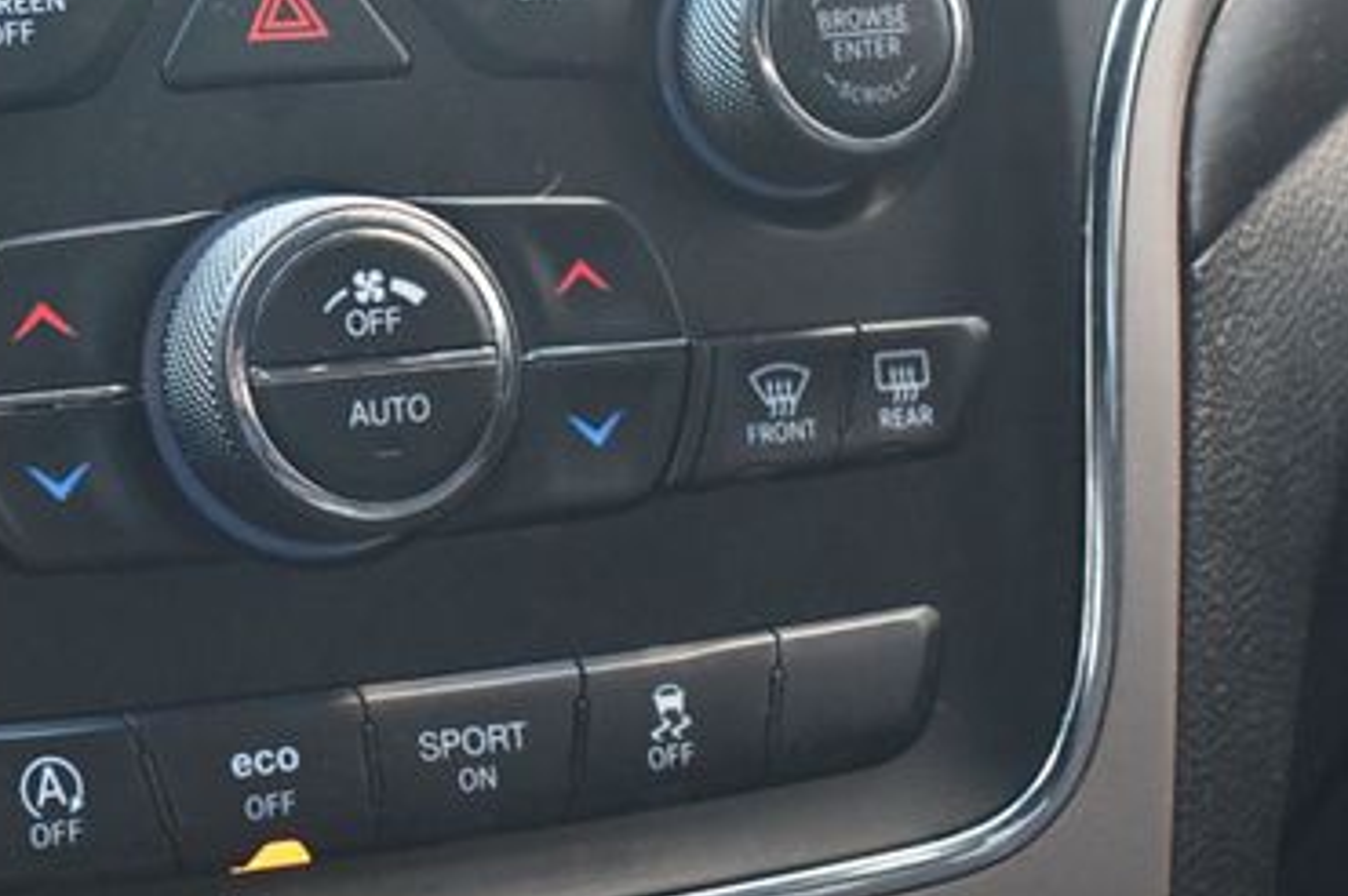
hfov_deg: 17.5
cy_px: 364
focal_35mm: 116
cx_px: 240
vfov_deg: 11.8
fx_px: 4340
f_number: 5
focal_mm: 45
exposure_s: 1/60
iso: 5000
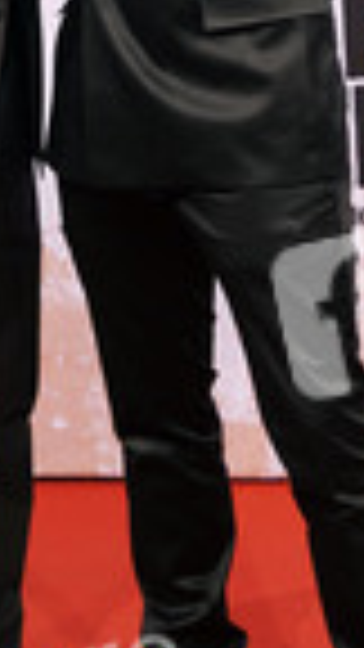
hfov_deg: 7.4
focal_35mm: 163
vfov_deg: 13.1
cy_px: 68
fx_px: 2797
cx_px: 94
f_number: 5.6
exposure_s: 1/125
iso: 400
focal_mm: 56
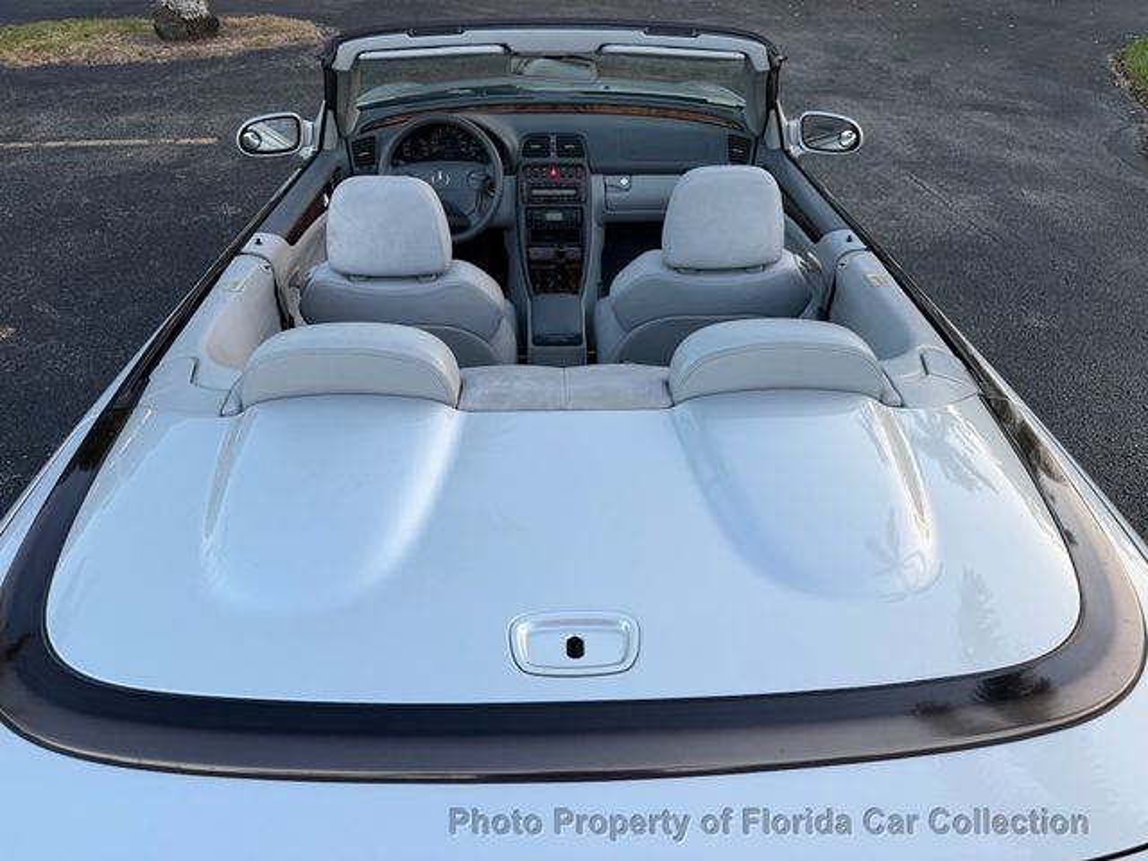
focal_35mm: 24
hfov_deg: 71.6
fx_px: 796
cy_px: 430
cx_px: 574
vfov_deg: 56.8
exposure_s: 1/426
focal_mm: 6.76
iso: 80
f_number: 1.78
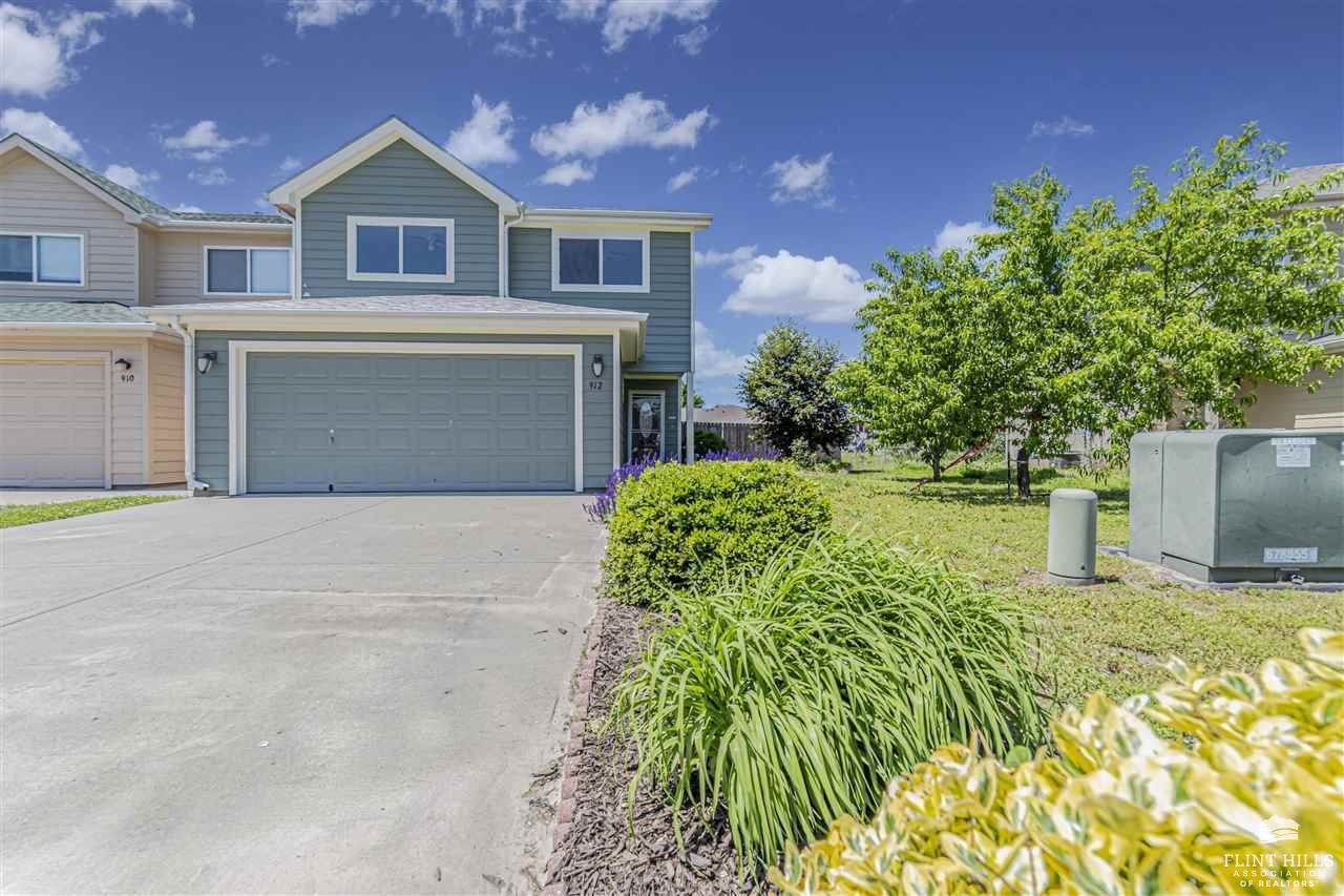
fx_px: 560
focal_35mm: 15
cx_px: 672
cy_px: 448
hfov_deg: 100.4
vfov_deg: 77.3
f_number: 8
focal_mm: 10
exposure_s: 1/200
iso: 100
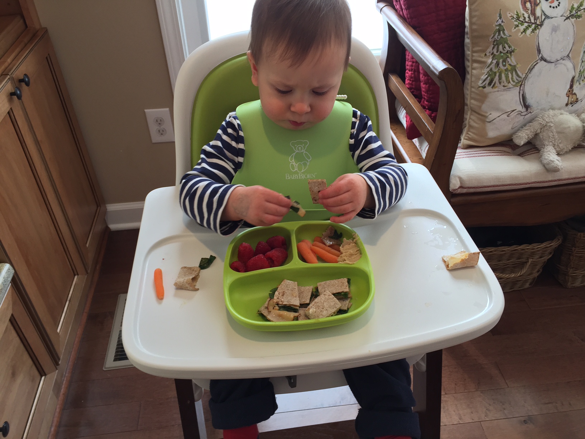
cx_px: 292
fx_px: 490
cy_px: 220
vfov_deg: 48.2
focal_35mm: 29
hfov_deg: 61.7
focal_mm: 4.15
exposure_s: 1/40
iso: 40
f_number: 2.2
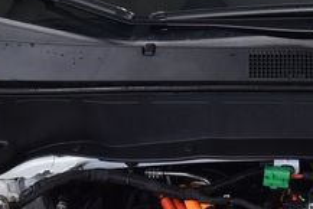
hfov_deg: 18.6
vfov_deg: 12.7
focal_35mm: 106
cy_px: 228
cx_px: 329
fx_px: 922
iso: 800
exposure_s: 1/15
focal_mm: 24
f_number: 6.3
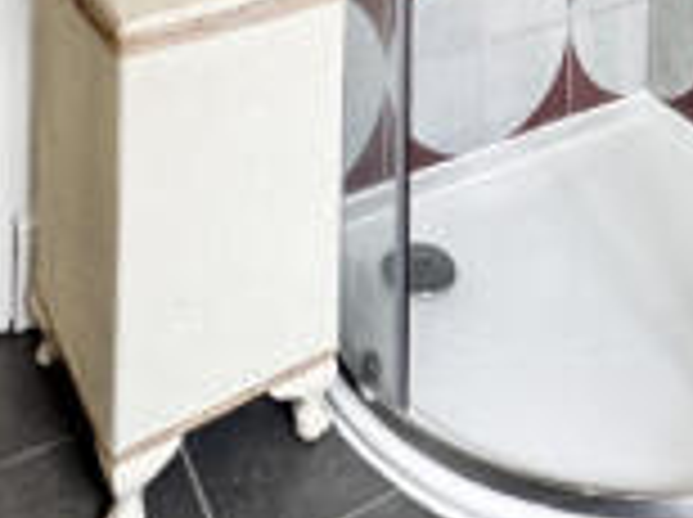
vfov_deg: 19.4
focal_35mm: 53
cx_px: 506
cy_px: -448
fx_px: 1059
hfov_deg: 35.5
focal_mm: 2.22
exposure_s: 1/99
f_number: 2.2
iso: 250
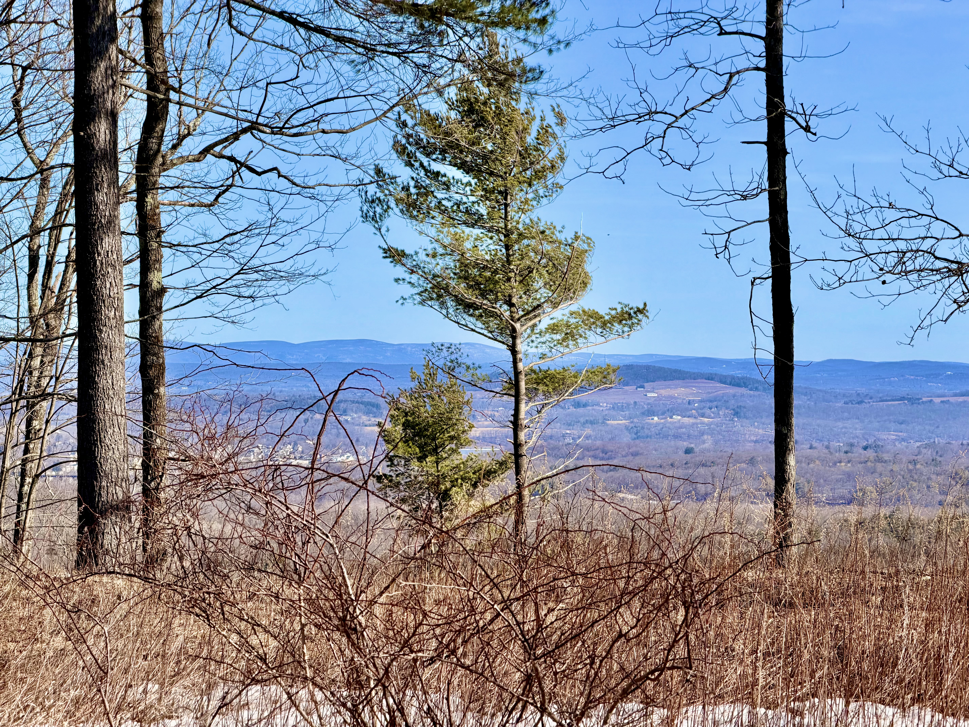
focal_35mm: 100
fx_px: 2799
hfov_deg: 19.6
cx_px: 484
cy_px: 364
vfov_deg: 14.8
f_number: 2.8
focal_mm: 16.89
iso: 25
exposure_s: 1/638
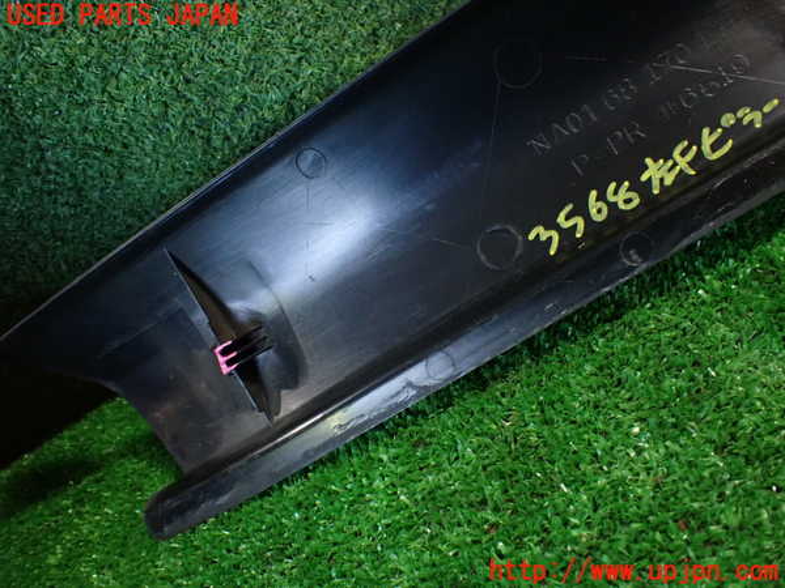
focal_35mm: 30
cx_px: 392
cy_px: 294
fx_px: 680
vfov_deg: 46.8
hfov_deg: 60.0
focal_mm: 5.4
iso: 800
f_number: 2.3
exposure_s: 1/125
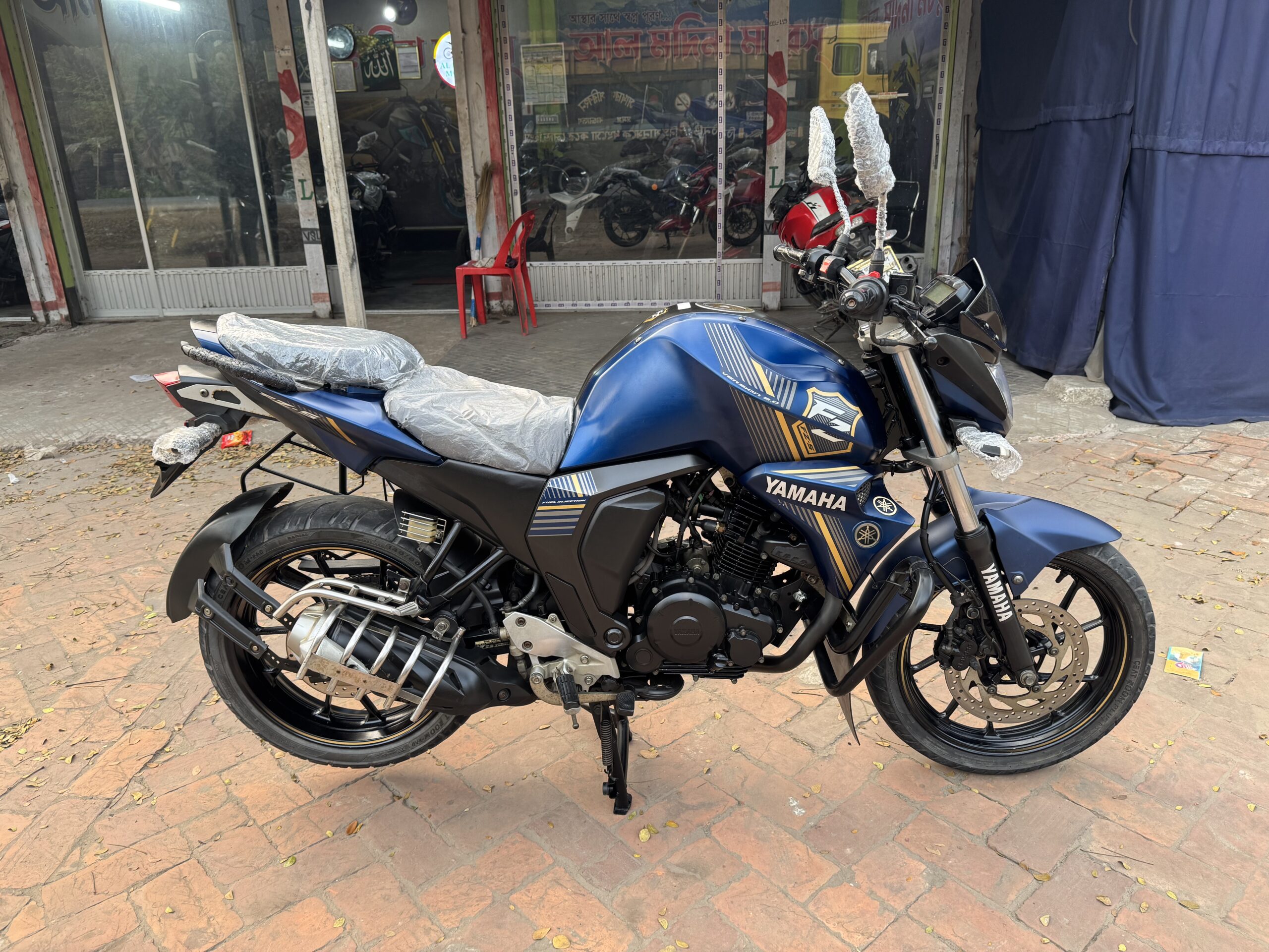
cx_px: 634
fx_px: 880
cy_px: 476
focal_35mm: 24
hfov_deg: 71.6
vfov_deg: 56.8
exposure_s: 1/121
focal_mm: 6.76
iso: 100
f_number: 1.78
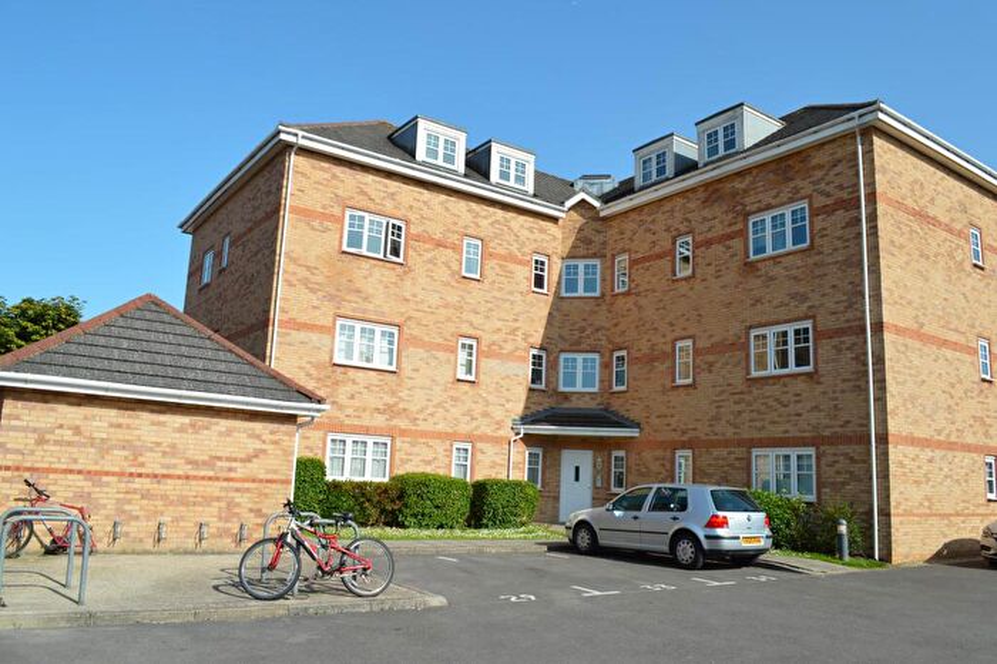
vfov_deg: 47.9
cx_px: 498
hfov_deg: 67.4
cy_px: 332
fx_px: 747
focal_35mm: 27
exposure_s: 1/250
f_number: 8
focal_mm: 18
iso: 100
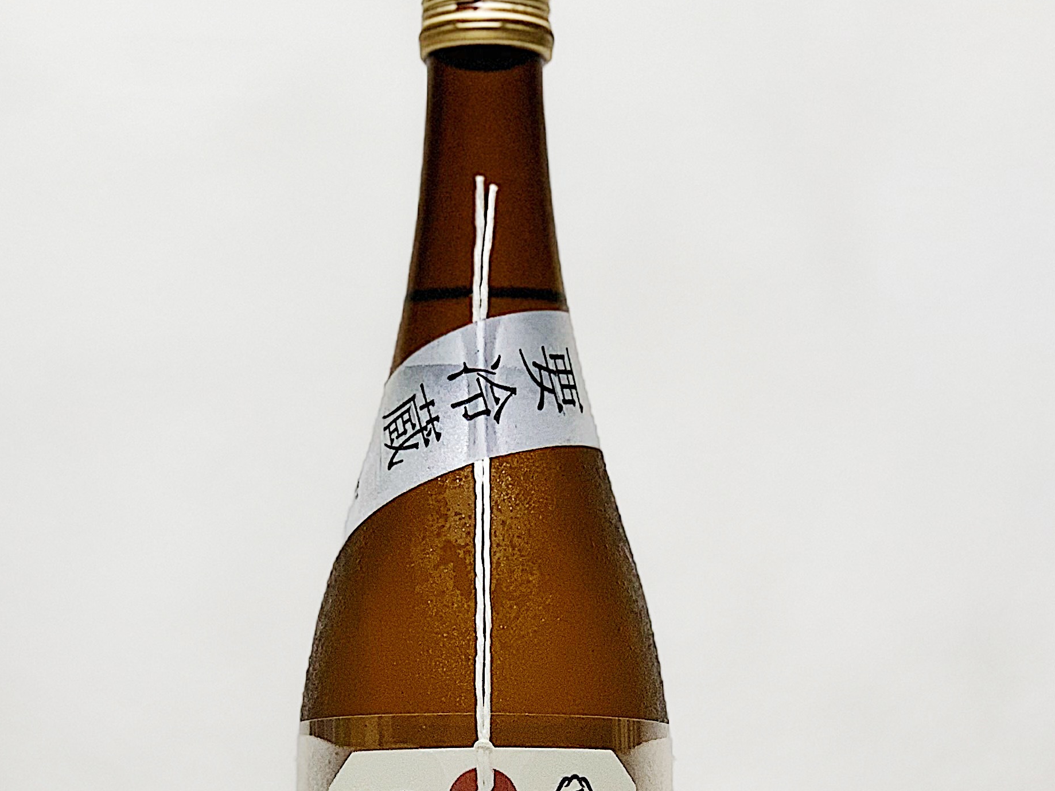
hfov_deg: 17.3
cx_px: 492
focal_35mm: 114
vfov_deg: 12.9
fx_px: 3474
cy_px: 614
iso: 125
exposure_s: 1/97
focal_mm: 6
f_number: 2.4
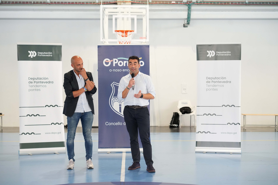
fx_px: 564
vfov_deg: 18.7
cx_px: 139
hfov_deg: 27.7
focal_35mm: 73
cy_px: 92
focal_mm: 73
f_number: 4
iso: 4000
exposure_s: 1/160
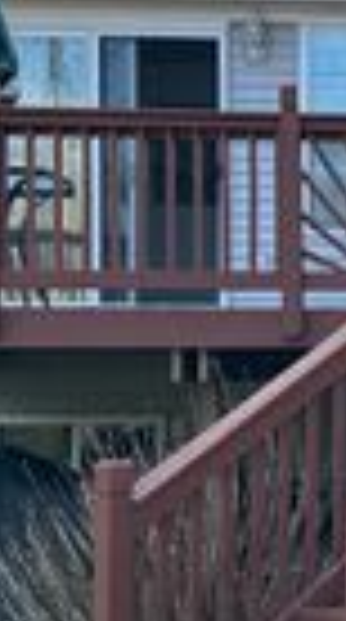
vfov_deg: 22.5
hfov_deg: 11.8
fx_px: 1559
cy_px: 335
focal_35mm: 95
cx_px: 611
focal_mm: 6.86
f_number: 1.78
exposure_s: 1/750
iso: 80
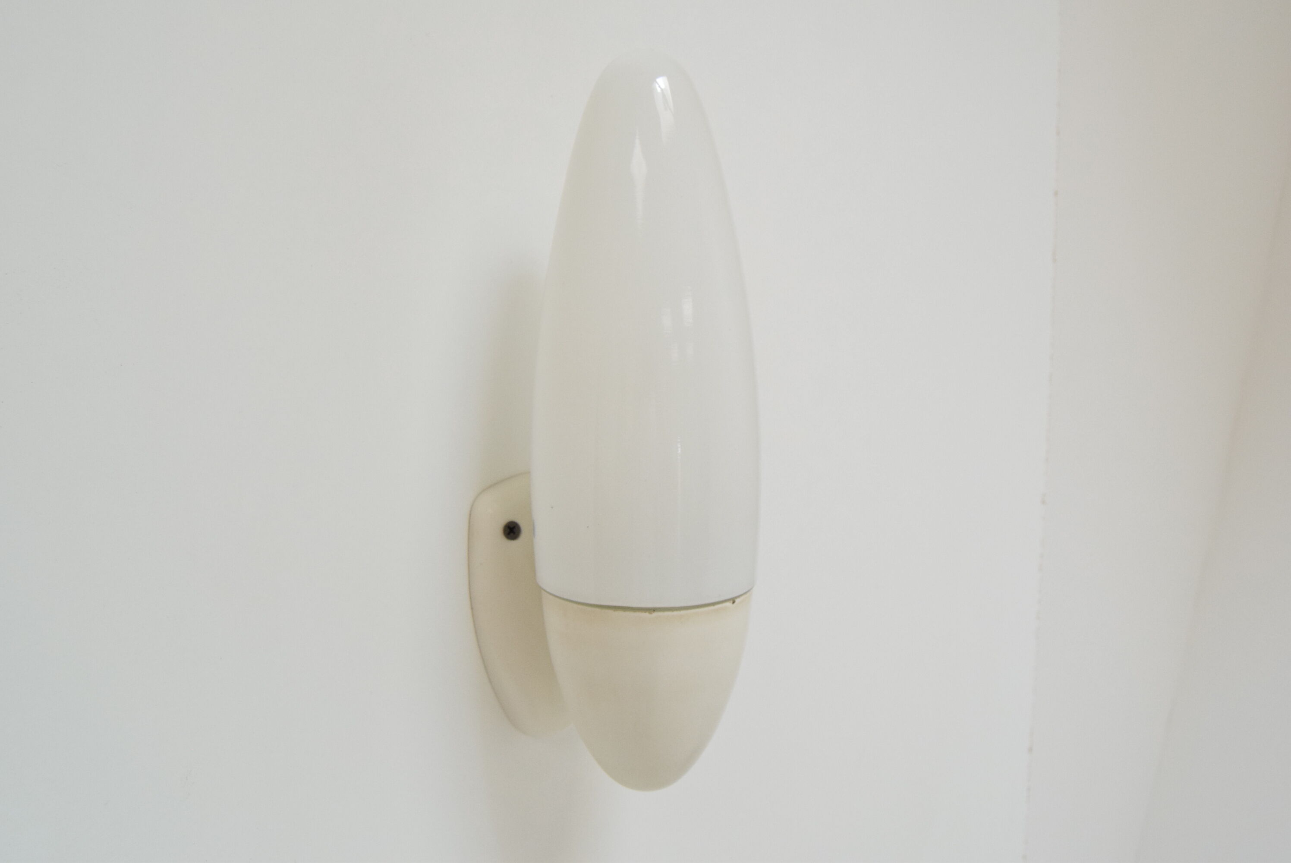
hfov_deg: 57.2
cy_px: 432
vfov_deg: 40.0
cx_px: 646
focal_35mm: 33
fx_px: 1184
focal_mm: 22
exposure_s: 1/200
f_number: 7.1
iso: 1600
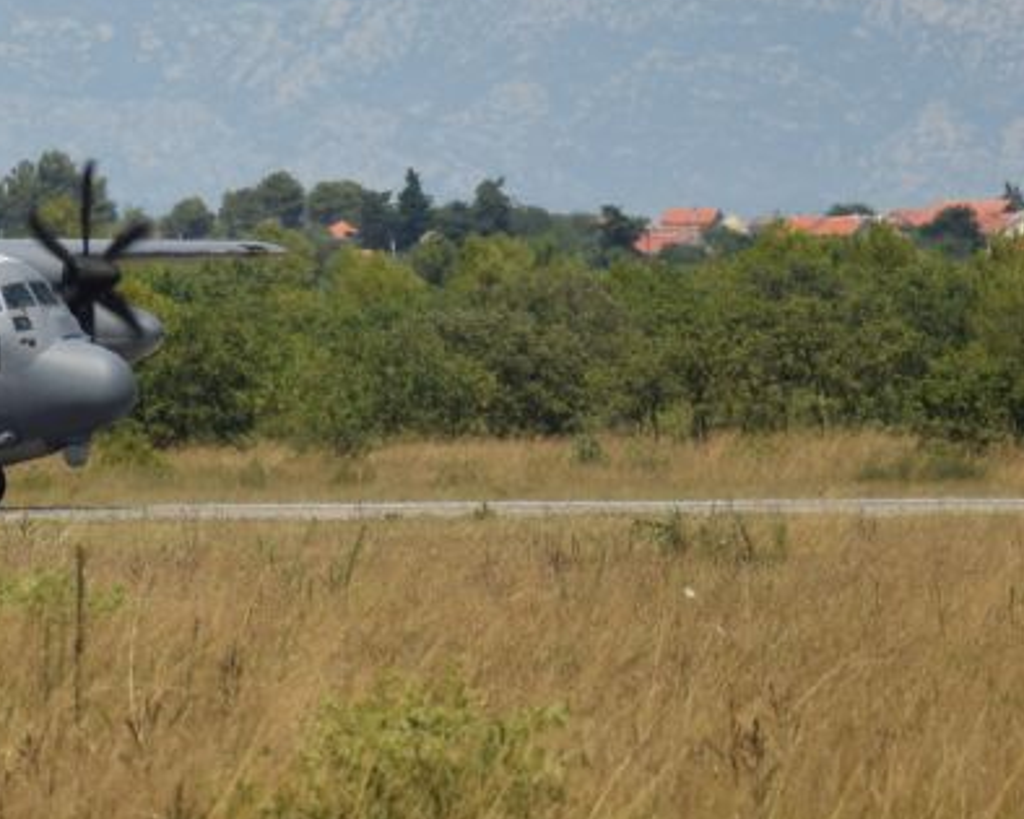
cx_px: -96
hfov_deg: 3.2
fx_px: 18176
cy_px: 139
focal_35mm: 600
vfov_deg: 2.6
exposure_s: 1/640
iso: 100
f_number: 6.3
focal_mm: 105
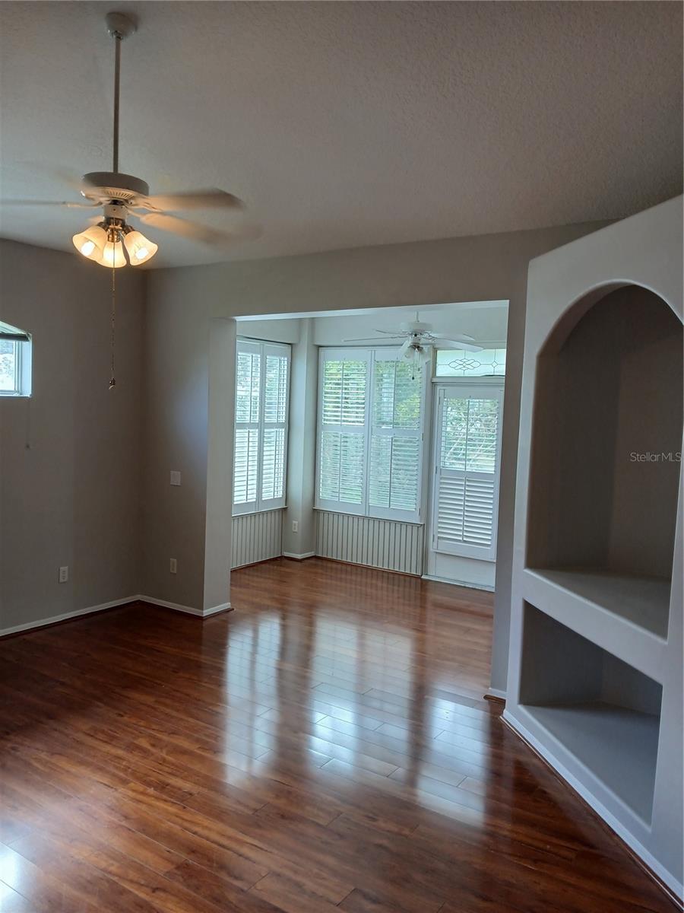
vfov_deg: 67.3
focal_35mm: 26
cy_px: 456
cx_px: 342
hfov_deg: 53.1
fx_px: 685
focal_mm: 3.98
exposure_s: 1/60
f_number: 1.8
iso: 64
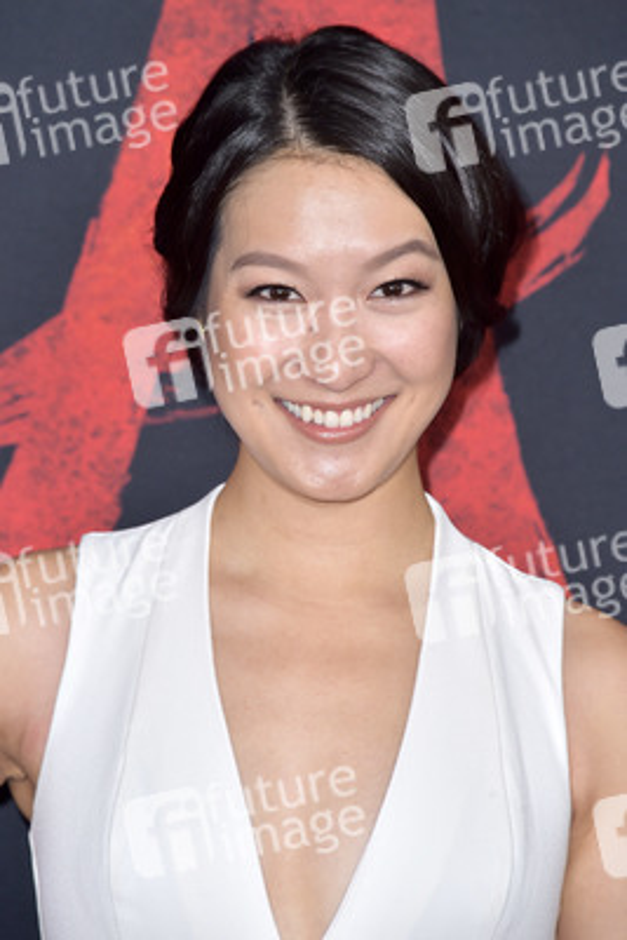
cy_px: 470
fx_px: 6003
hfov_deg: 6.0
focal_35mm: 230
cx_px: 314
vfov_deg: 8.9
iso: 400
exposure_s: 1/250
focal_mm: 230
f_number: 7.1
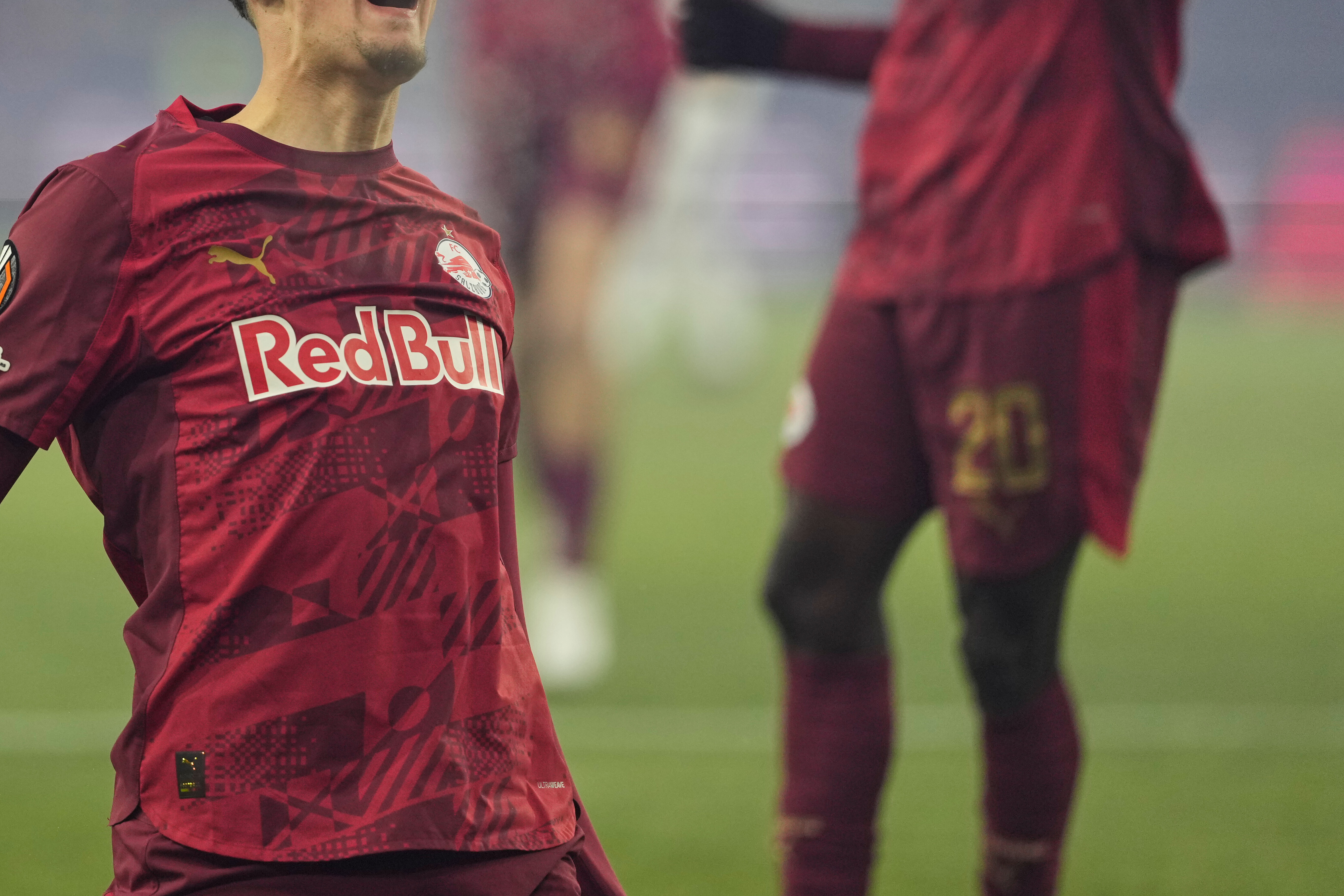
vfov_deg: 2.9
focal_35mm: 473
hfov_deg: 4.4
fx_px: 17657
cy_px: 255
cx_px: 395
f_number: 2.8
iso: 1600
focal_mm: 300
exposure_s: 1/1600
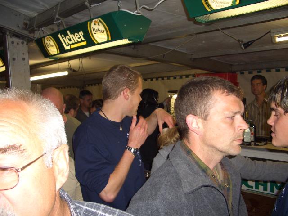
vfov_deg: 40.7
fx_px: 291
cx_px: 144
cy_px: 108
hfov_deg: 52.6
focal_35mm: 35
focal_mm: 5.8
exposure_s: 1/60
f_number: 2.6
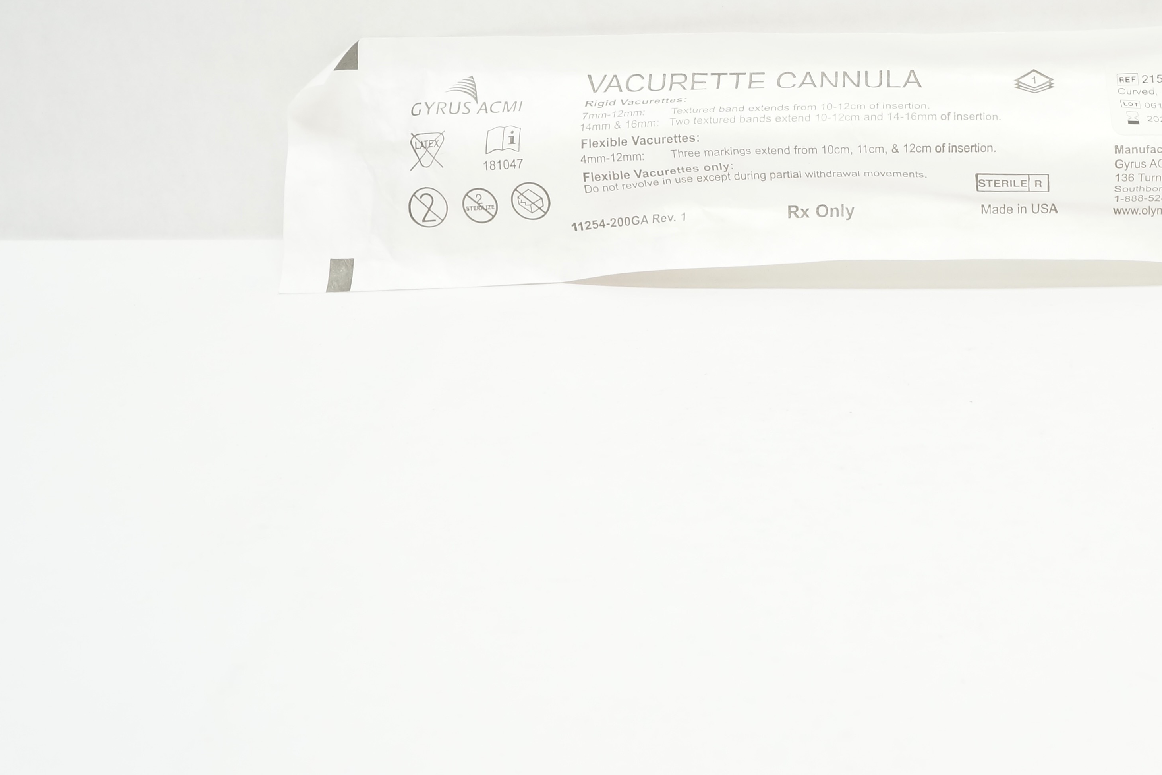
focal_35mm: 53
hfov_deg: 36.5
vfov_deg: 25.3
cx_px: 903
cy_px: 181
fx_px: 1705
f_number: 7.1
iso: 800
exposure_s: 1/60
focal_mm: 21
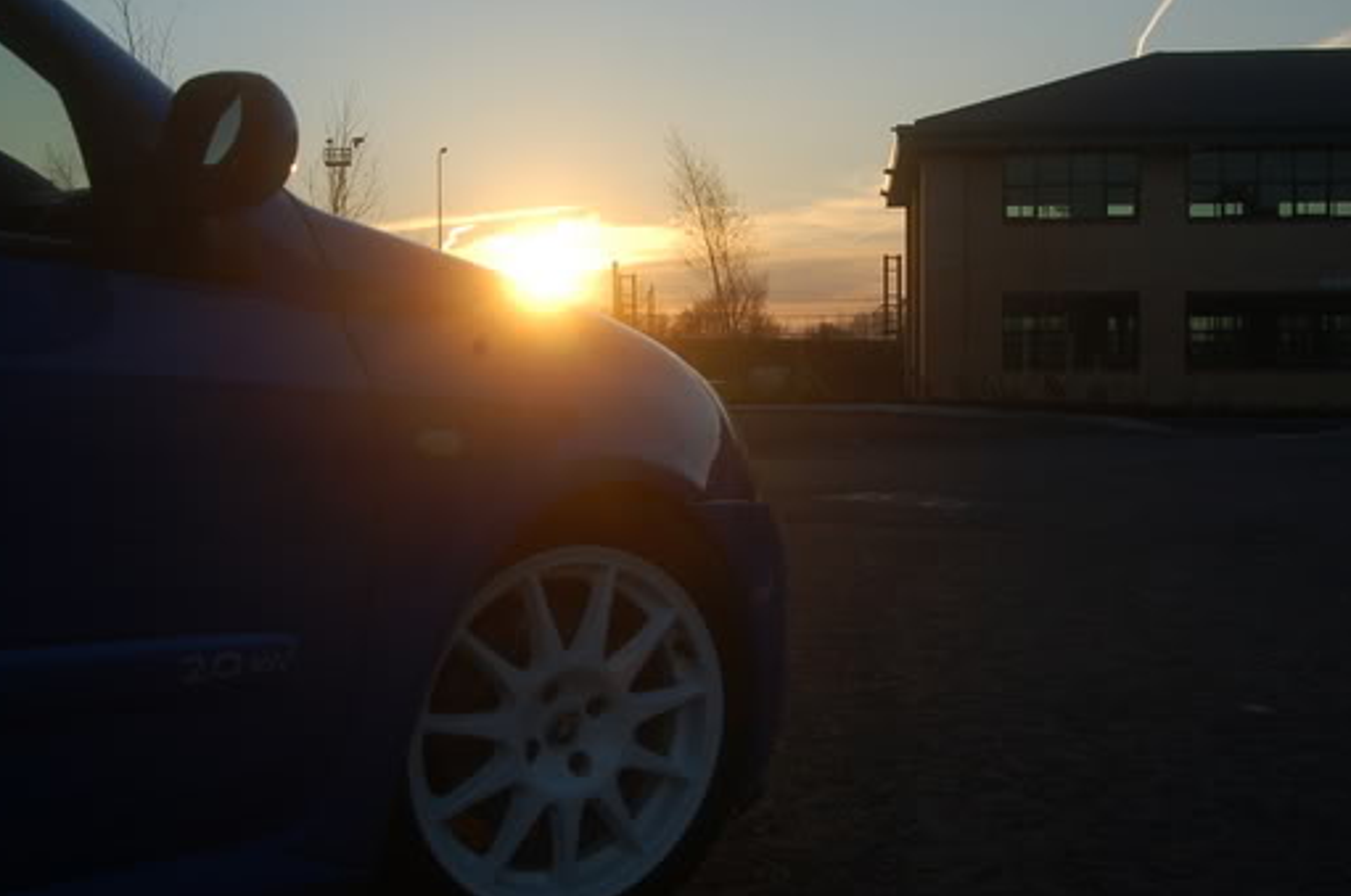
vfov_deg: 29.8
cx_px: 599
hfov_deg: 43.6
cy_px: 407
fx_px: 1686
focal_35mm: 45
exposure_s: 1/200
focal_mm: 24
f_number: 7.1
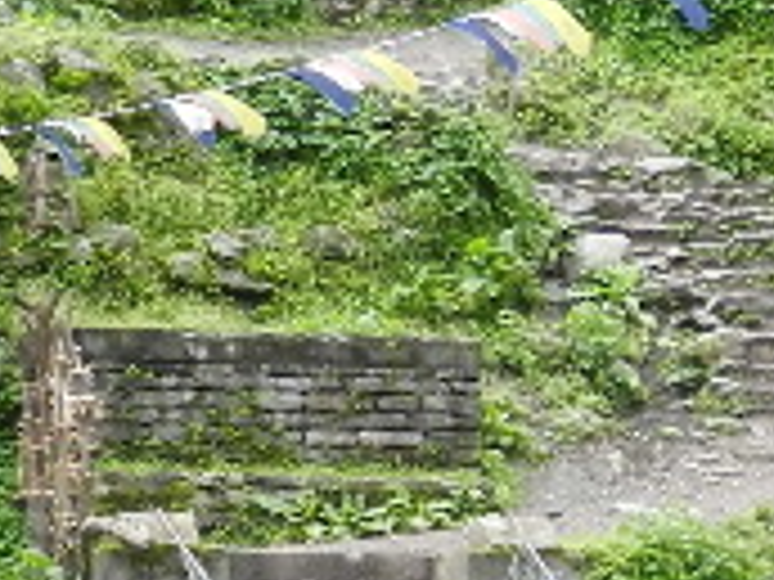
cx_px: 1350
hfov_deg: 6.9
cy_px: 886
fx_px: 6238
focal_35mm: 279
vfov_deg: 5.3
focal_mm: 10.9
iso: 160
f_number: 4.5
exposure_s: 1/100
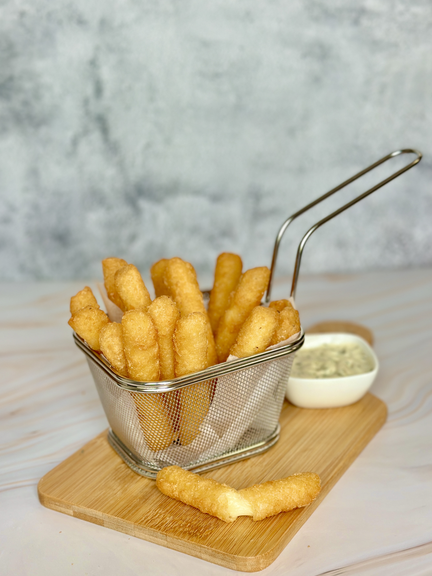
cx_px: 223
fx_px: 915
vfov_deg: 34.9
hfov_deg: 26.6
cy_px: 326
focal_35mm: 55
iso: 64
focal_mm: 6.86
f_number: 1.78
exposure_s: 1/100
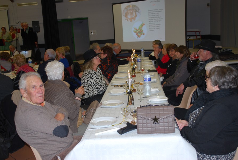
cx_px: 119
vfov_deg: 34.4
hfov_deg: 49.4
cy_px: 80
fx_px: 258
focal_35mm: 39
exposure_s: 1/60
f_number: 4.5
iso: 200
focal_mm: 26
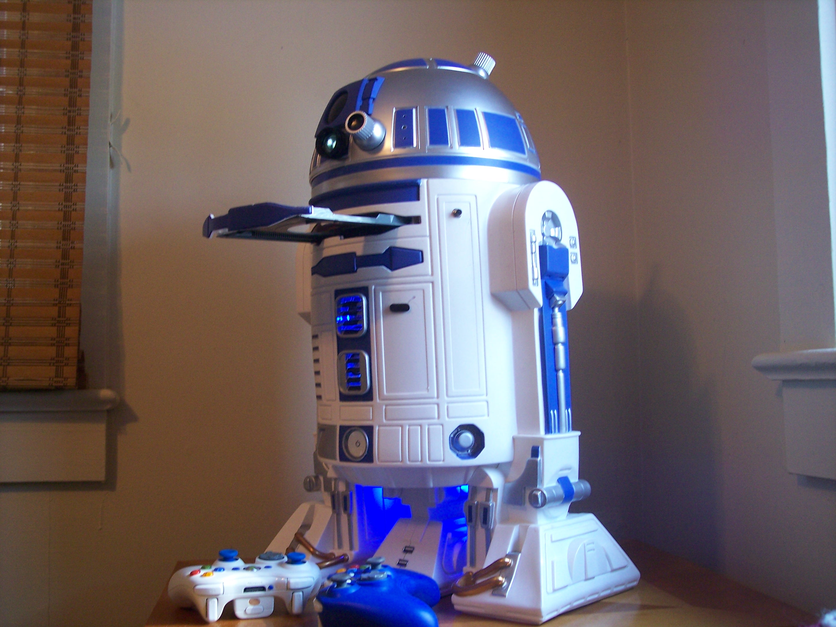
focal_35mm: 39
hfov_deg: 47.9
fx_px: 942
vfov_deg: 36.8
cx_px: 418
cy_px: 314
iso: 200
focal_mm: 8
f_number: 3.4
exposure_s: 1/30
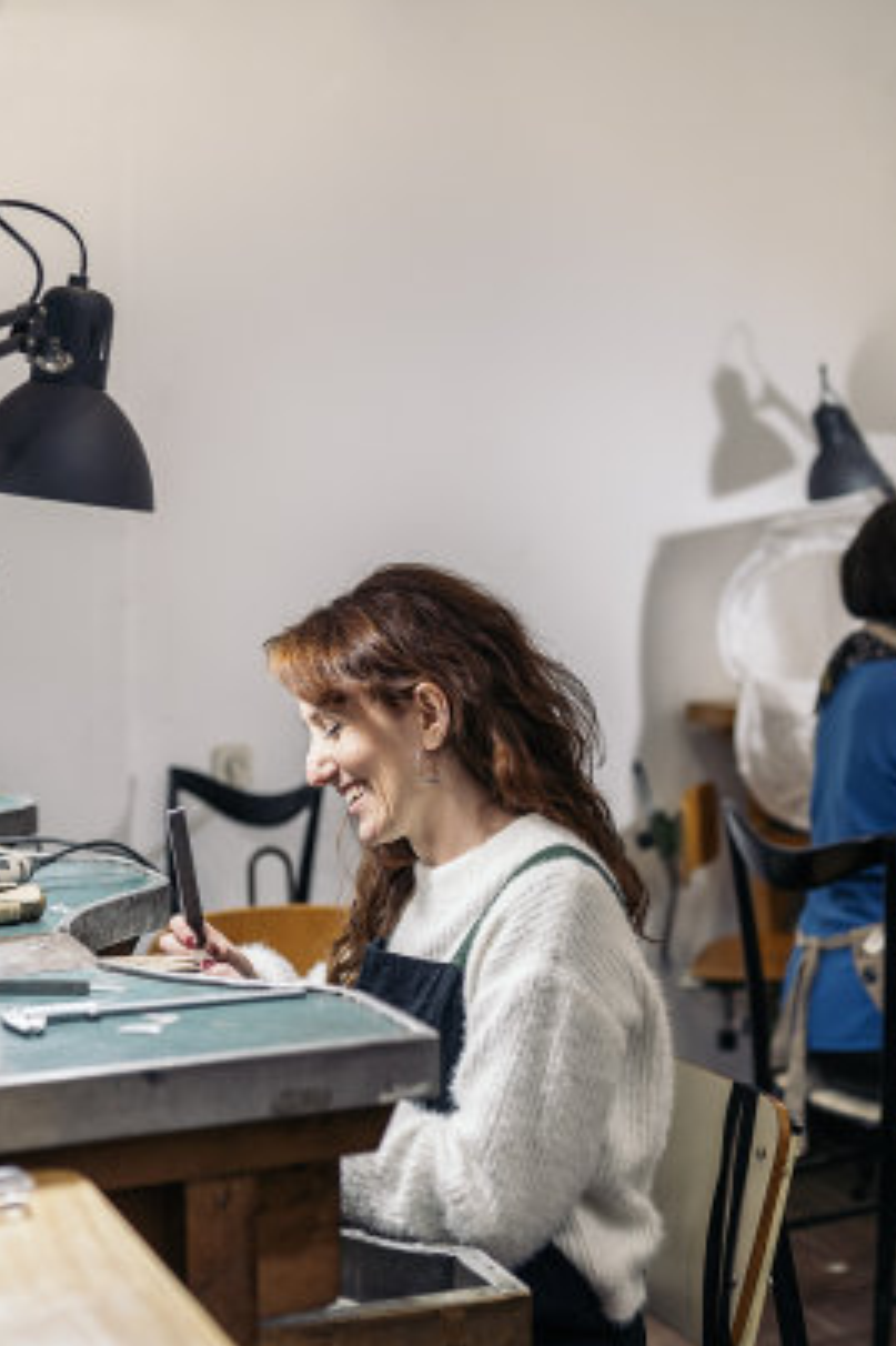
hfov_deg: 25.5
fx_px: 1980
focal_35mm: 53
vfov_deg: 37.5
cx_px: 526
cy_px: 670
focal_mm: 35
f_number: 1.8
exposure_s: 1/200
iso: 320
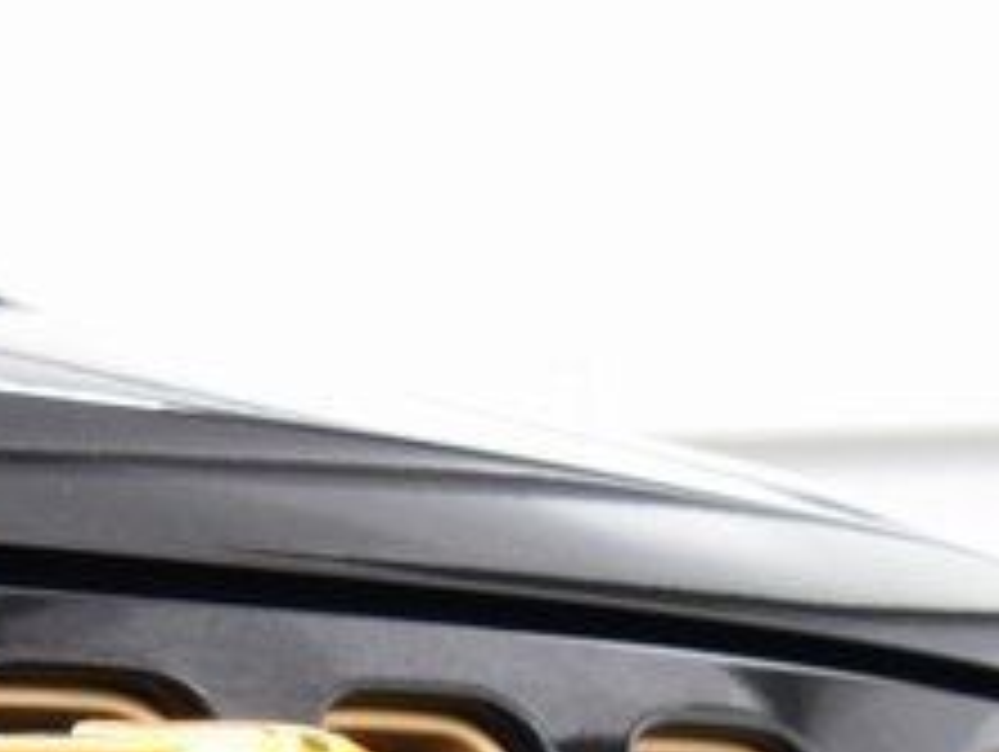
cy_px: 1317
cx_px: -423
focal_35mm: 186
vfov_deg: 7.8
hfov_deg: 10.3
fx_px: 5374
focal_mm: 28
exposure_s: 1/30
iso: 1600
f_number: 5.6
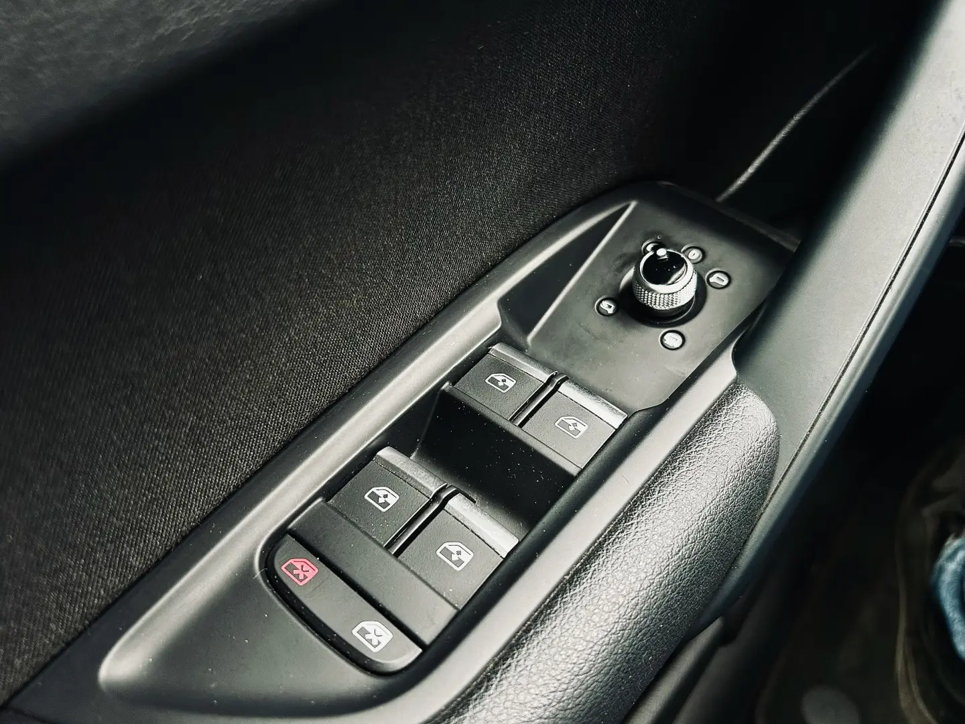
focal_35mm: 26
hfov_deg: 67.3
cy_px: 362
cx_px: 482
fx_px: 725
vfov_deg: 53.1
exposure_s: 1/108
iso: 40
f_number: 1.5
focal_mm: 5.7
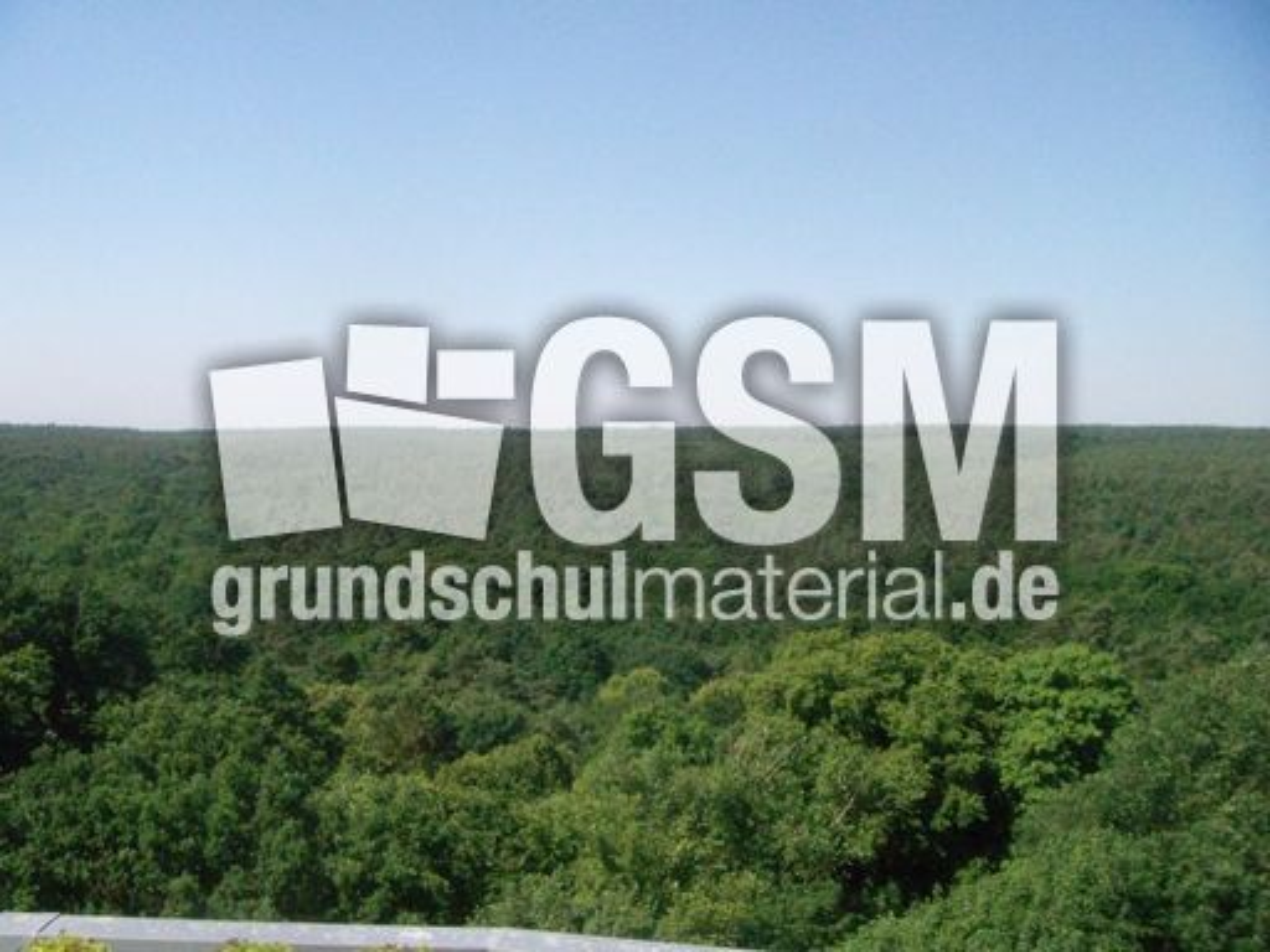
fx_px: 1394
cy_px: 476
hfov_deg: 49.0
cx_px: 635
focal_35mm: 38
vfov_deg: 37.7
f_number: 5.7
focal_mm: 6.4
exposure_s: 1/2000
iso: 400
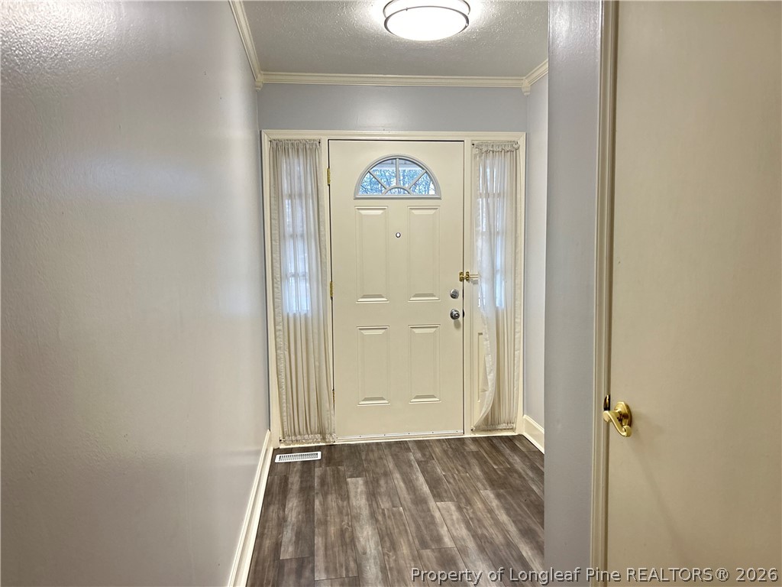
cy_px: 294
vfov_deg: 53.1
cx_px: 391
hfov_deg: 67.3
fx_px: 587
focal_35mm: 26
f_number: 1.5
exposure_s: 1/60
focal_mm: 5.7
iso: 200
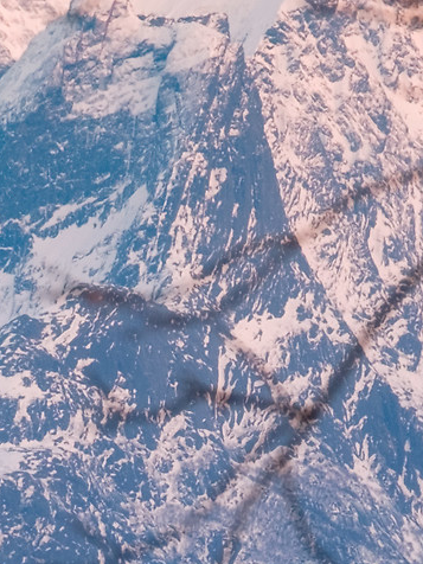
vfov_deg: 1.9
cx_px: -51
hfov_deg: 1.5
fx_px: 16570
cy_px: 626
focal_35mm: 1017
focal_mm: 140
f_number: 5.6
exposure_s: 1/25
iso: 200
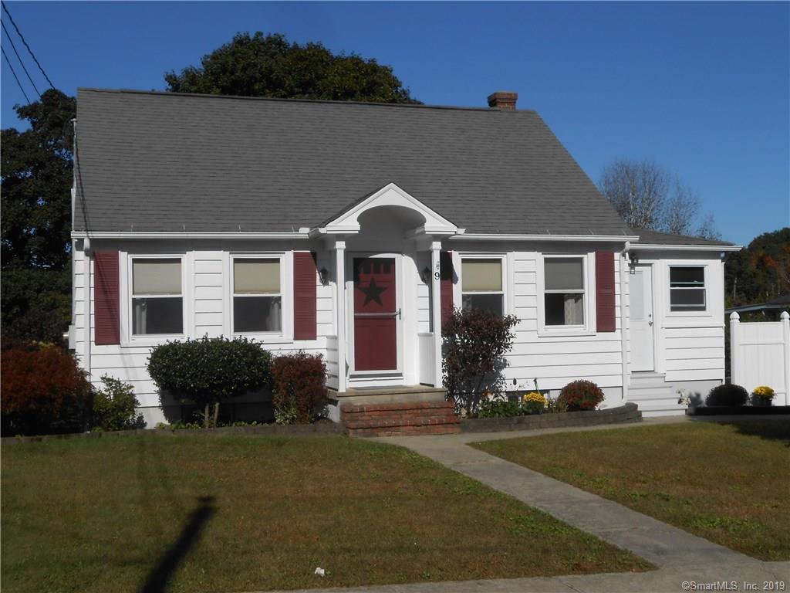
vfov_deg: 32.9
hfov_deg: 42.9
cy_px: 296
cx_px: 395
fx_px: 1004
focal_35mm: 44
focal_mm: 7.8
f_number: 4.5
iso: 80
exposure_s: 1/1500
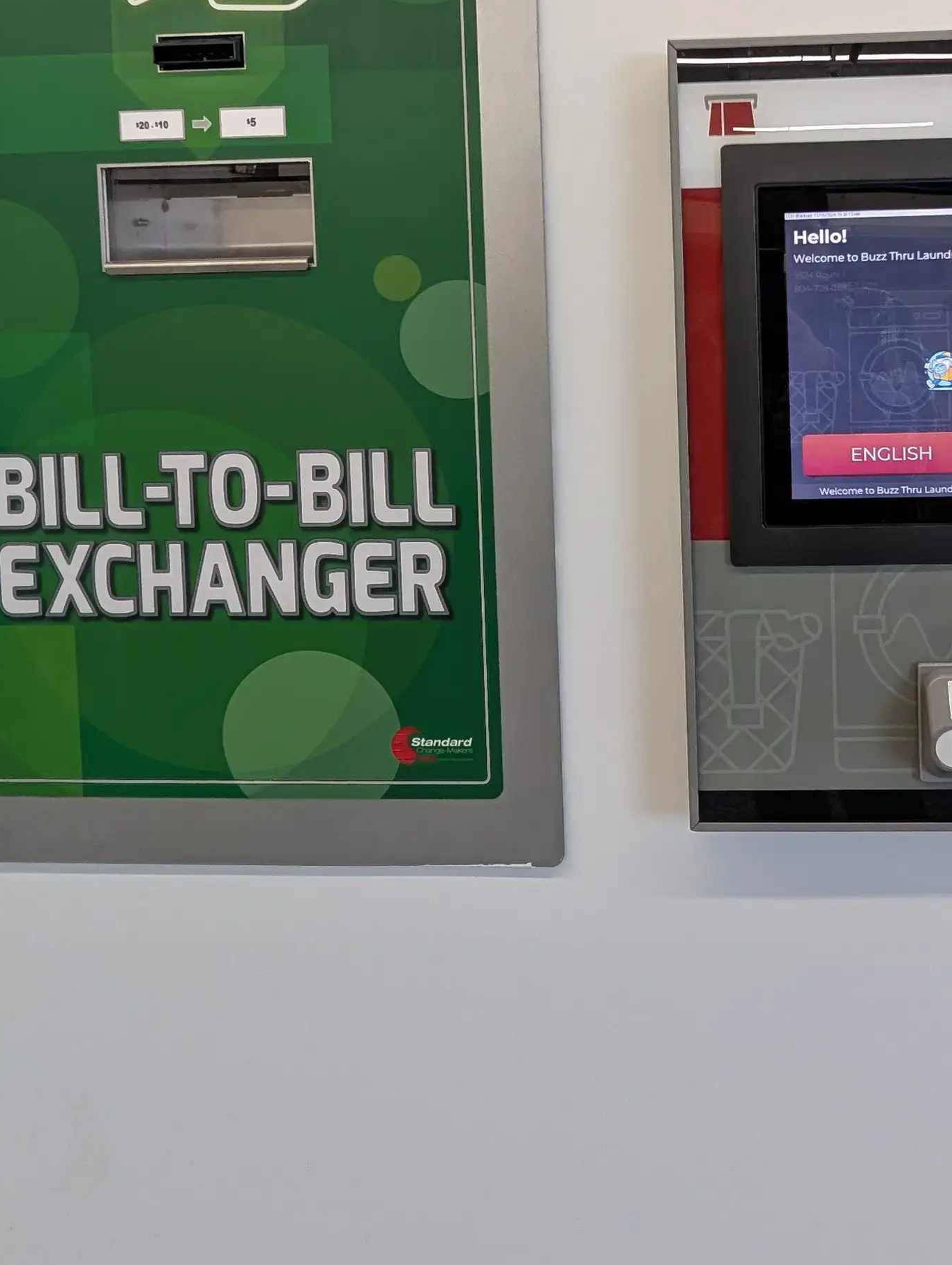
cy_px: 312
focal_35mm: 27
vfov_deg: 61.5
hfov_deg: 49.3
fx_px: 988
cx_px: 718
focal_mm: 2.02
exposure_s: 1/125
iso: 109
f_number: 1.7
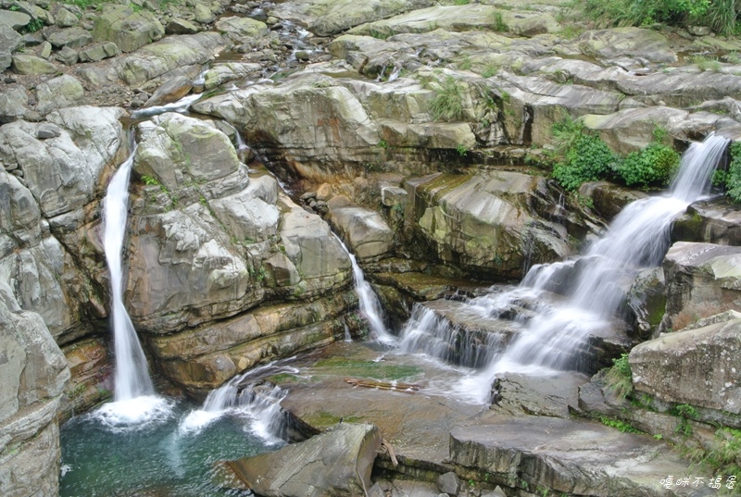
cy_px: 248
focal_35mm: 59
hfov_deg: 33.9
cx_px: 370
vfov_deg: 23.1
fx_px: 1217
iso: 100
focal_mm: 21.9
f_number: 16
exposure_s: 1/10
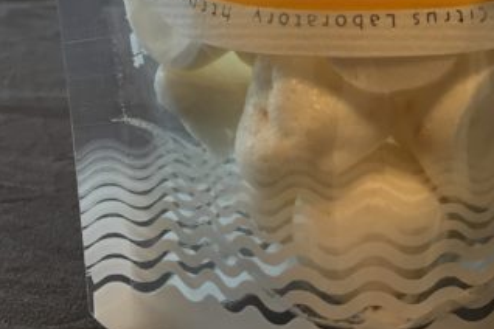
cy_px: 14
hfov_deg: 20.5
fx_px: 1331
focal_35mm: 97
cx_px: 469
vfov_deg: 13.9
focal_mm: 4.15
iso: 64
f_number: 2.2
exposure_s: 1/30
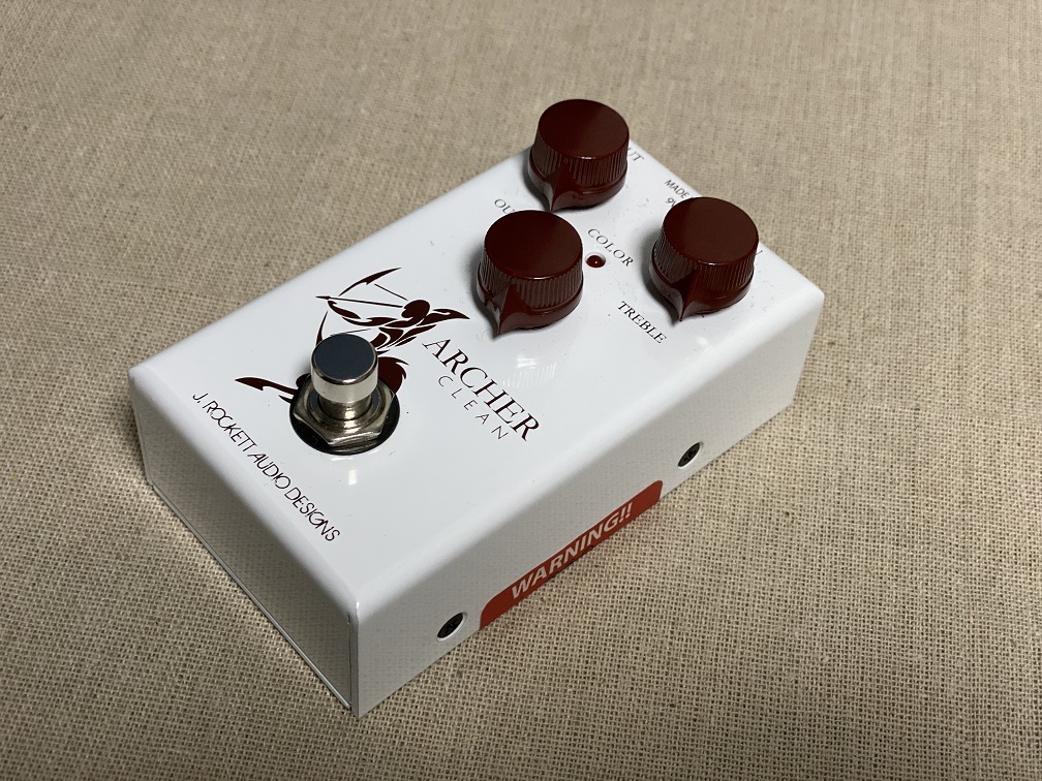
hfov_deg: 36.8
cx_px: 521
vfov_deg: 28.0
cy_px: 390
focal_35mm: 52
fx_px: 1565
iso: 160
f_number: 2
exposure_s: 1/100
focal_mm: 6
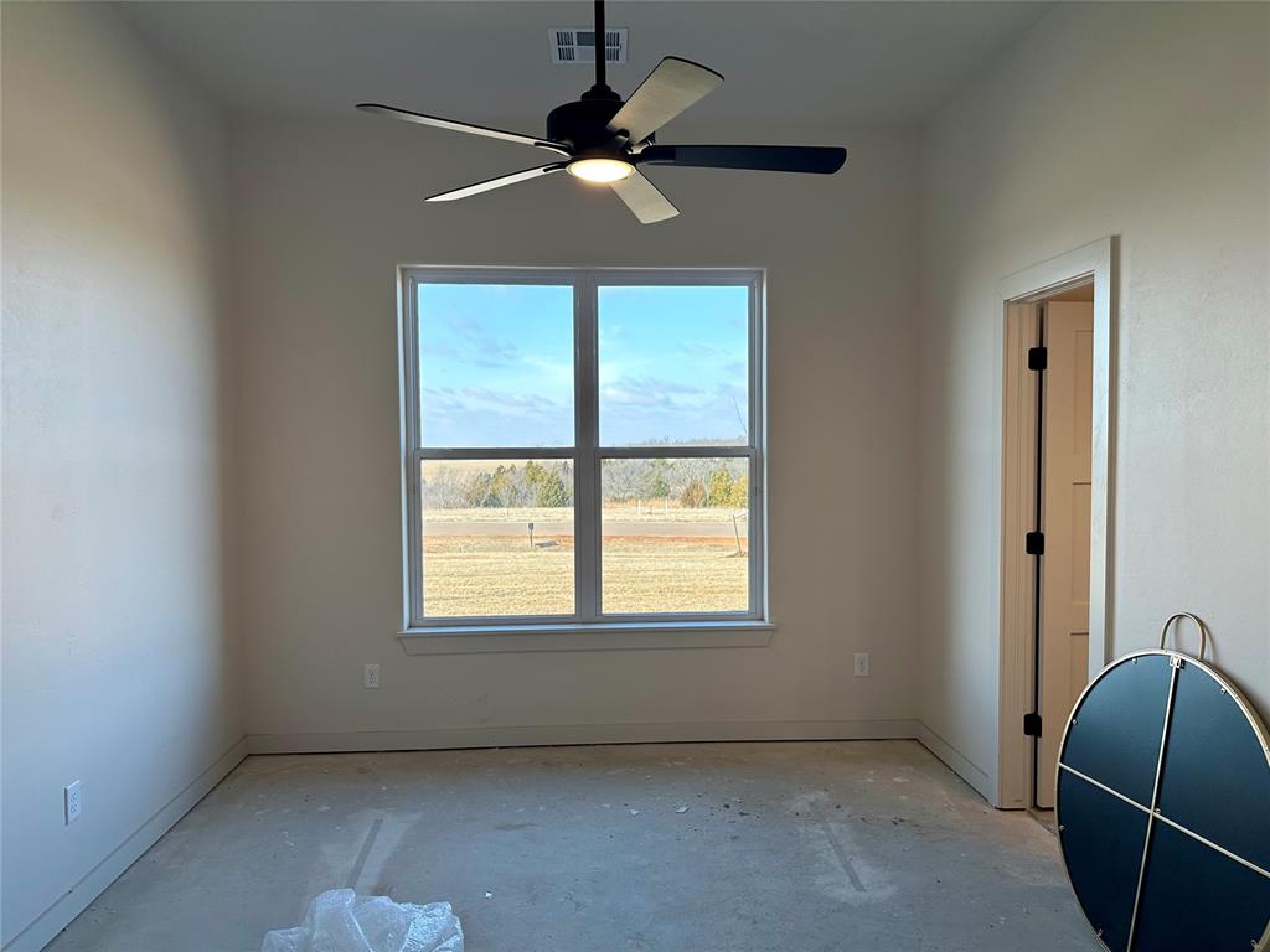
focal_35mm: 24
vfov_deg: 56.8
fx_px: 881
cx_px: 635
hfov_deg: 71.6
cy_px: 476
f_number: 1.78
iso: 80
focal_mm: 6.86
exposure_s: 1/357
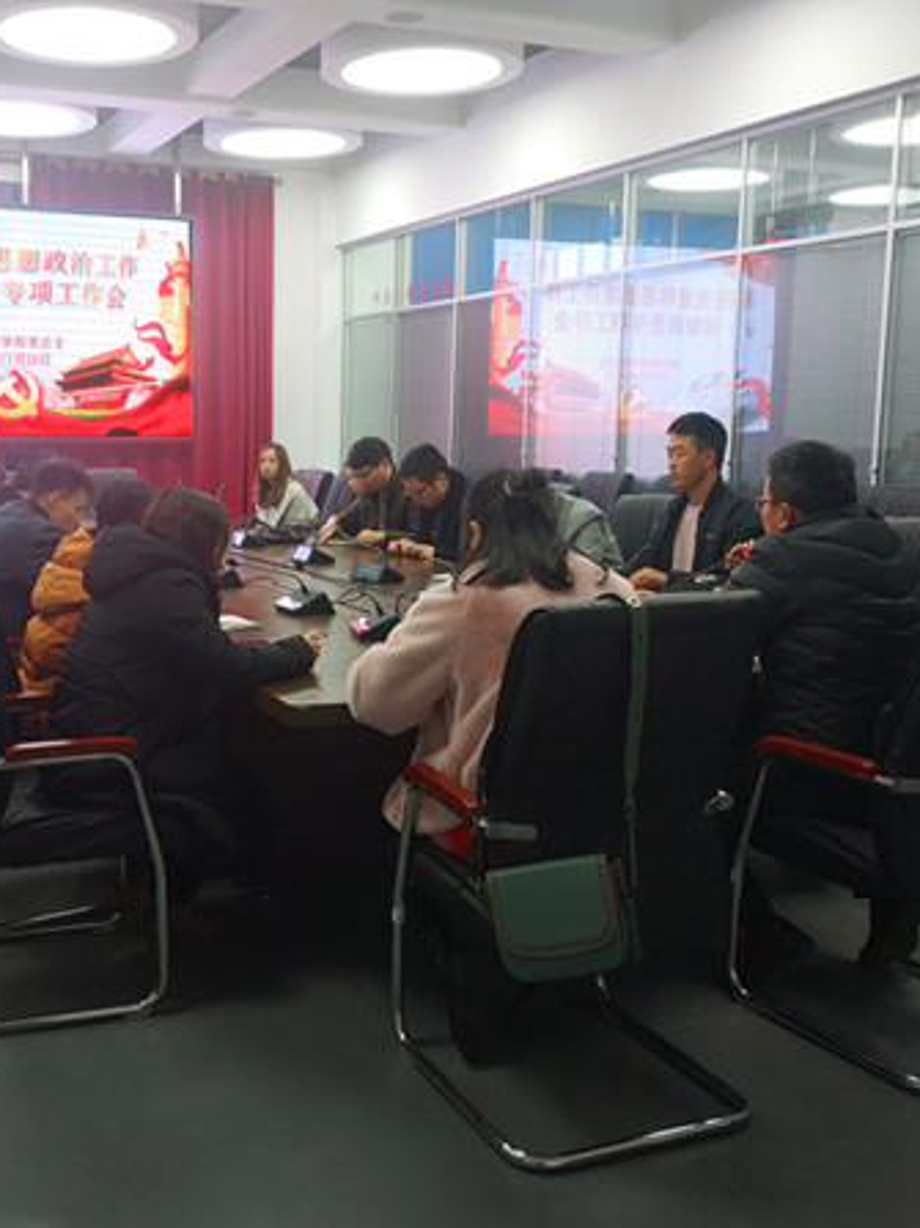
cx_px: 258
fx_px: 1524
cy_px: 615
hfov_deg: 33.1
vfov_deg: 43.9
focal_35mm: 43
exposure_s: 1/25
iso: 194
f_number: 2
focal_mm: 4.5
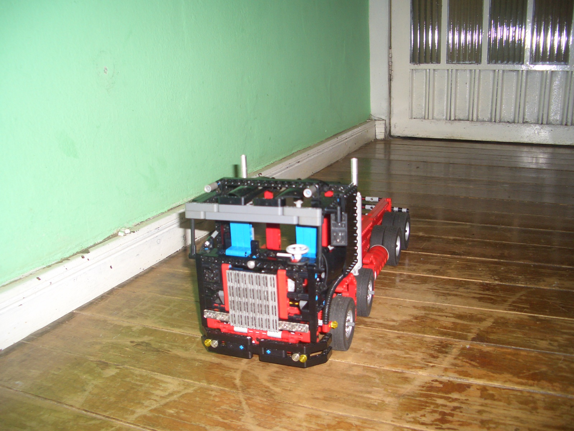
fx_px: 580
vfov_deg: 40.7
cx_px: 287
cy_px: 216
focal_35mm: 35
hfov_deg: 52.6
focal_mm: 5.8
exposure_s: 1/60
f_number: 2.6
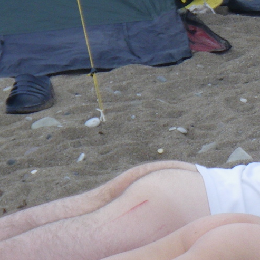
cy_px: 177
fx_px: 3042
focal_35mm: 358
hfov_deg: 4.9
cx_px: 243
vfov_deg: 4.9
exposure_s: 1/320
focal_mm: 13.7
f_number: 4.8
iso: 50
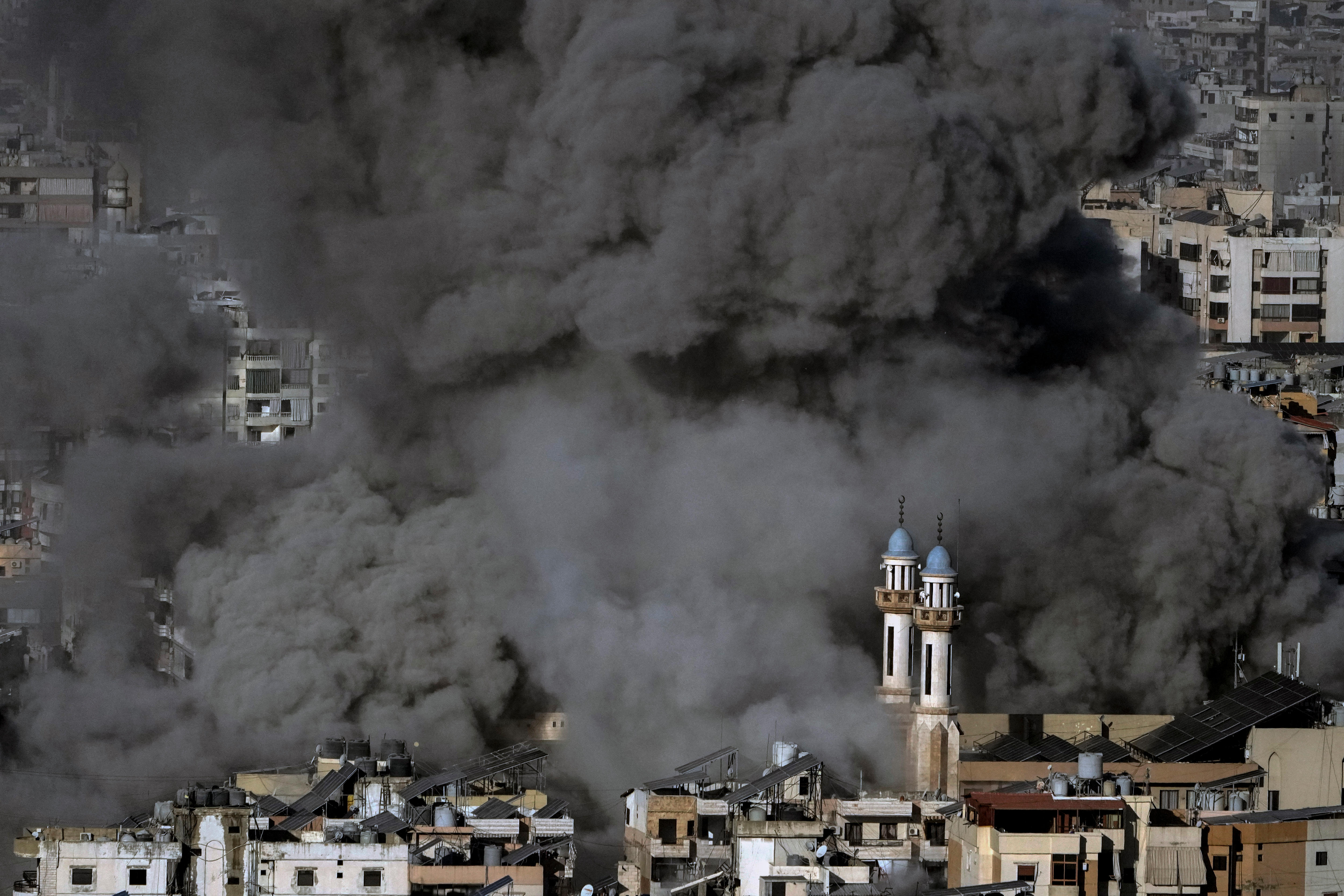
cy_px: 448
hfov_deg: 6.4
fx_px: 12095
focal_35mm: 324
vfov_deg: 4.2
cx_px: 672
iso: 2500
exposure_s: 1/32000
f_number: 6.3
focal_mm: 324
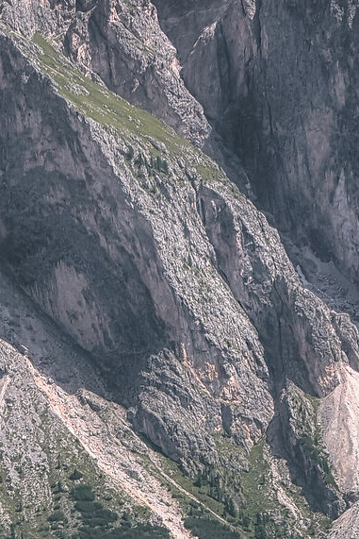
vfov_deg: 6.9
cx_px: 139
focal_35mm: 294
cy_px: 893
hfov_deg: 4.7
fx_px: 4395
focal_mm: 70
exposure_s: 1/200
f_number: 11
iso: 100
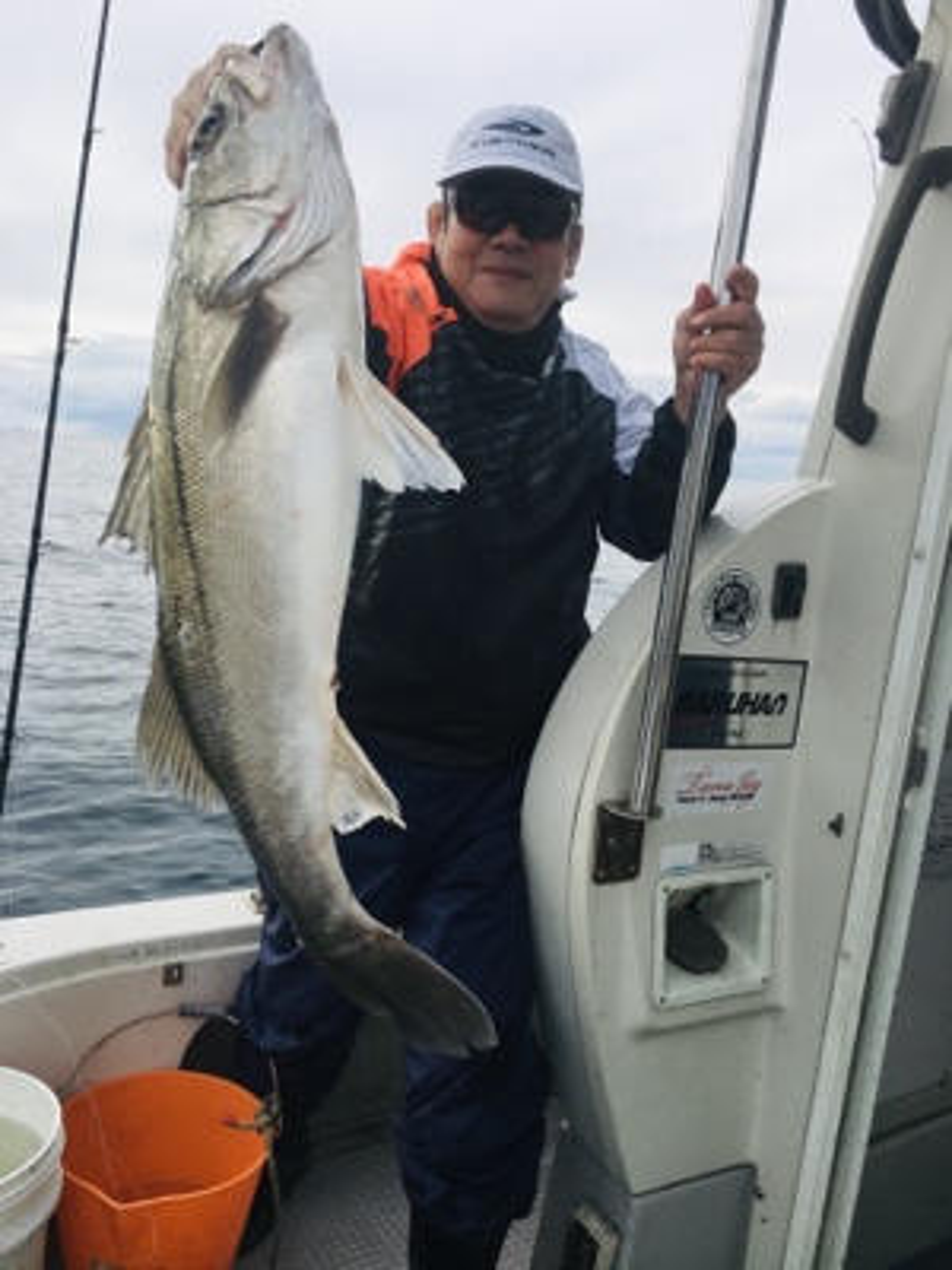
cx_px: 476
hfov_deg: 48.2
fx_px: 1063
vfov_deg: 61.7
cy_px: 635
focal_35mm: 29
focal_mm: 4.15
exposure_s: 1/1241
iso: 25
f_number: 2.2
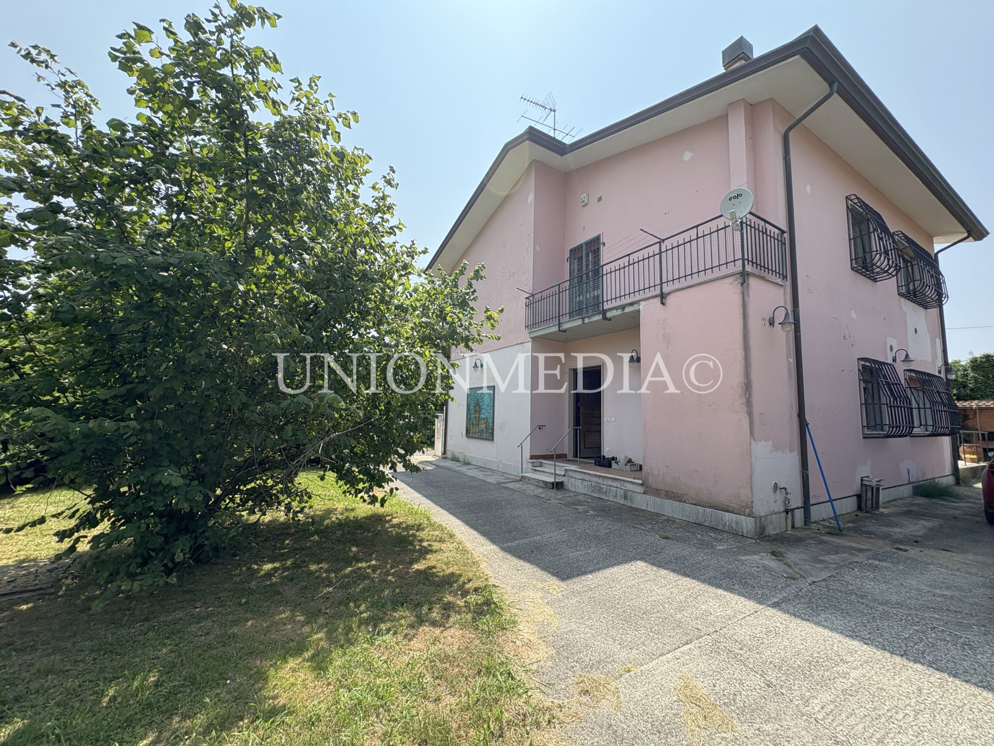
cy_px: 373
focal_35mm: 14
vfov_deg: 85.7
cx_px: 497
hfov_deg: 102.1
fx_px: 402
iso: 64
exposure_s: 1/1020
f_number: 2.2
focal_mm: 2.22
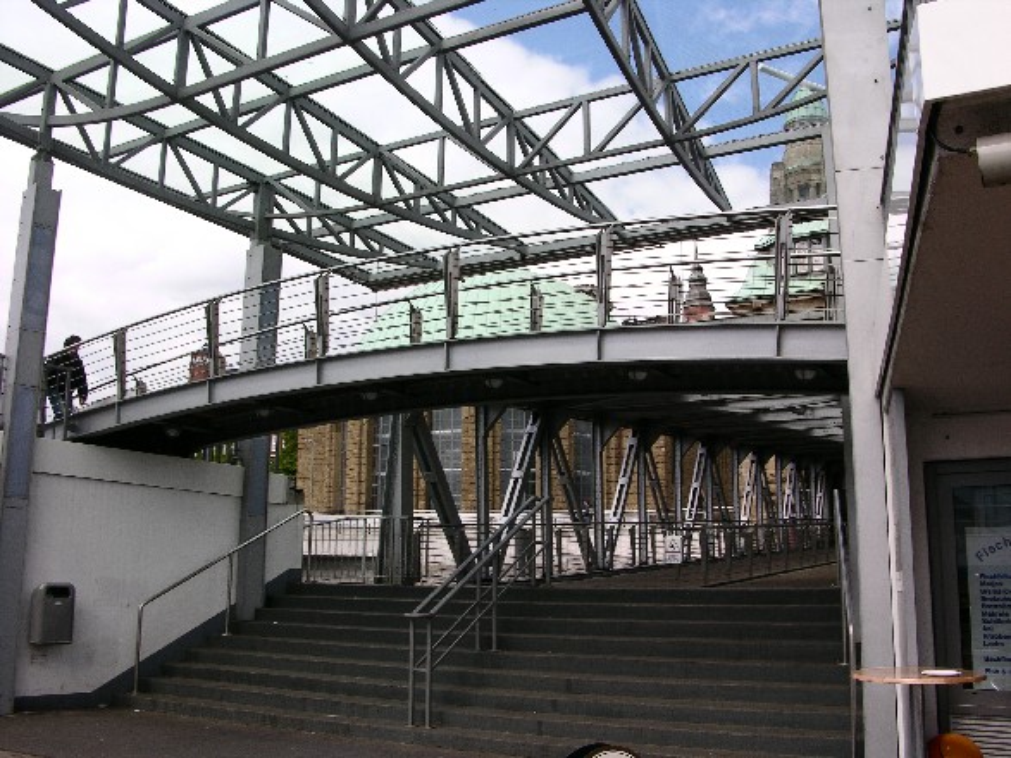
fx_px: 1022
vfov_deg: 40.7
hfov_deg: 52.6
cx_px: 506
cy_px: 379
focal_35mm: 35
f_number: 8
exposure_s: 1/114
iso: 50
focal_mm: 8.9
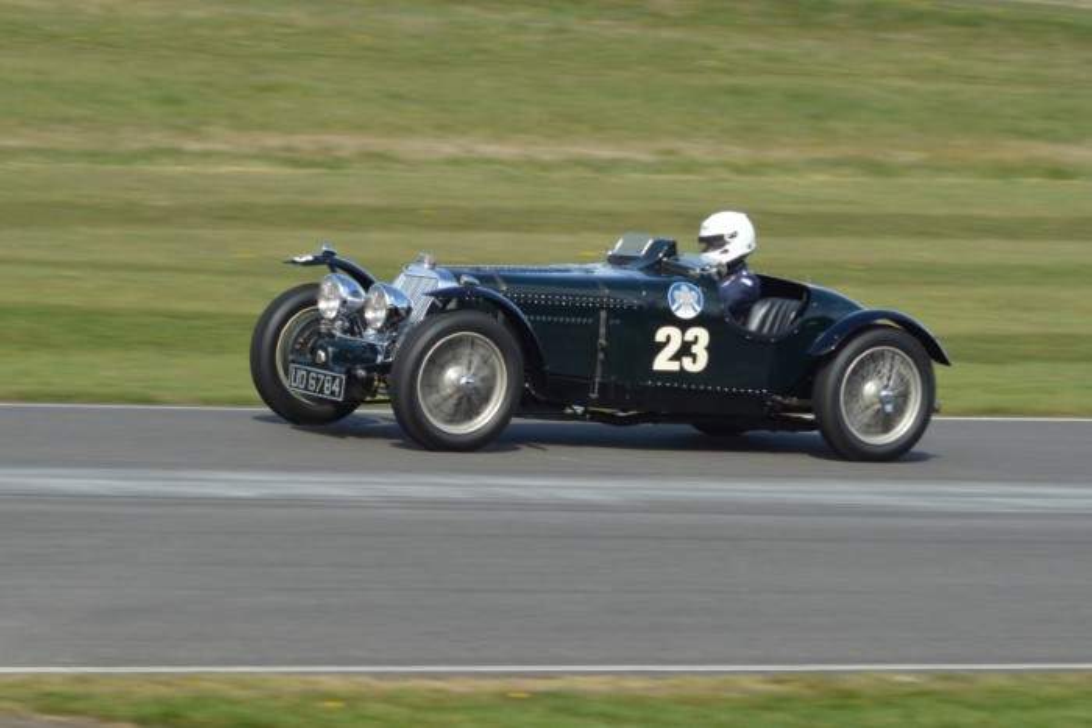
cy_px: 364
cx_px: 546
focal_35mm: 105
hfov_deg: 19.5
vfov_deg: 13.0
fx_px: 3185
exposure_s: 1/320
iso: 400
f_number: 13
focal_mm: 70
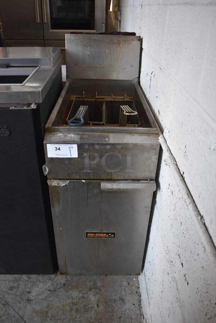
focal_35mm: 27
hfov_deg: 48.0
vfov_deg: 67.3
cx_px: 108
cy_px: 162
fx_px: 243
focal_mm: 18
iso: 1000
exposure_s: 1/125
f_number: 3.5
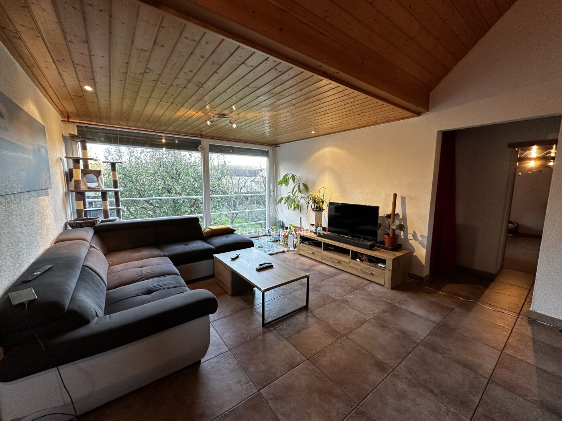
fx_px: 227
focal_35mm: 14
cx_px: 281
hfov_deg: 102.1
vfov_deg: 85.7
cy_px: 210
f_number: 2.2
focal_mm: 2.22
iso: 200
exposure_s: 1/100
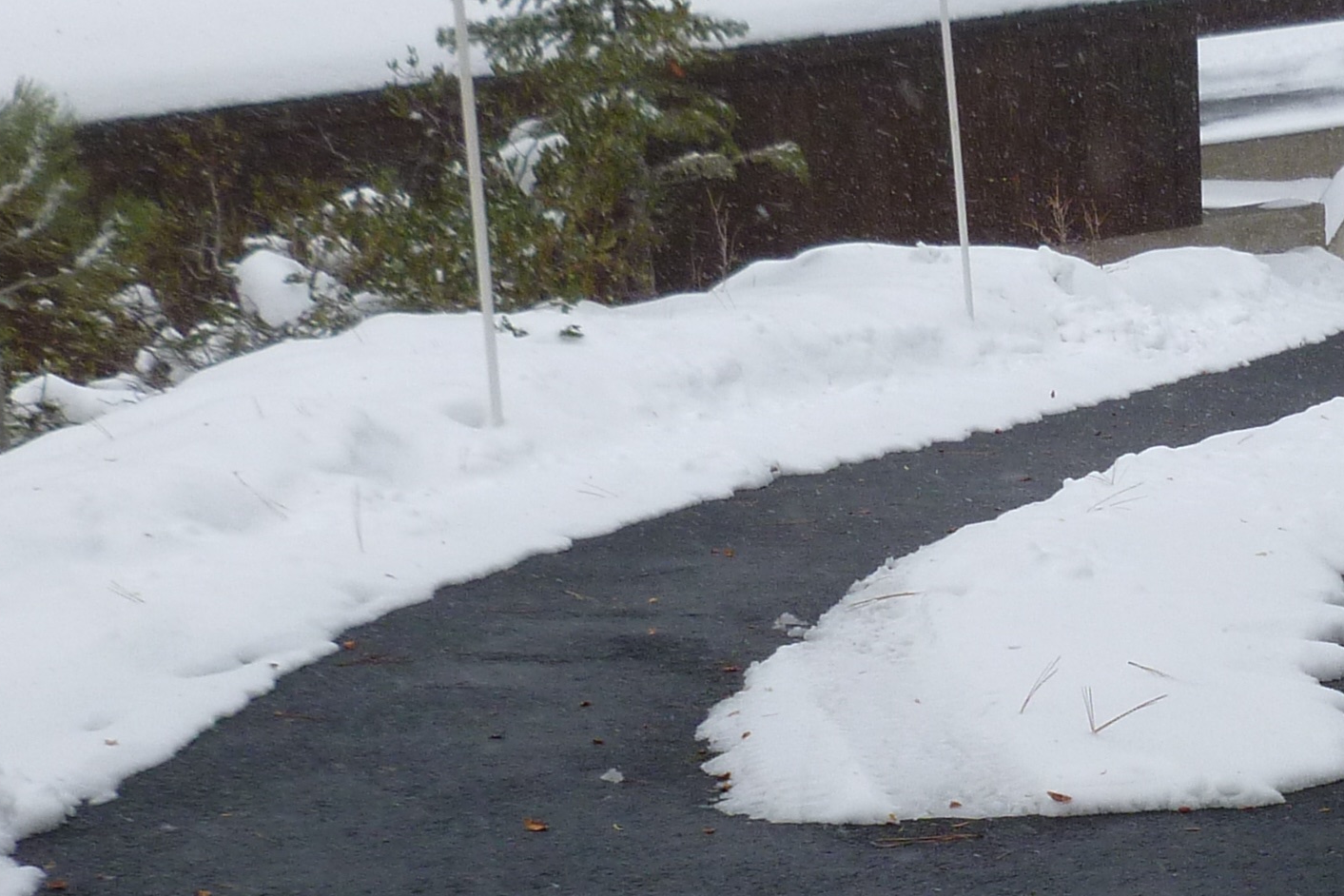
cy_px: 774
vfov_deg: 14.3
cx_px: 1264
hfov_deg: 20.9
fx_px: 3546
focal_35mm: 95
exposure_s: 1/500
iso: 100
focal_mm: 5
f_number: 3.3
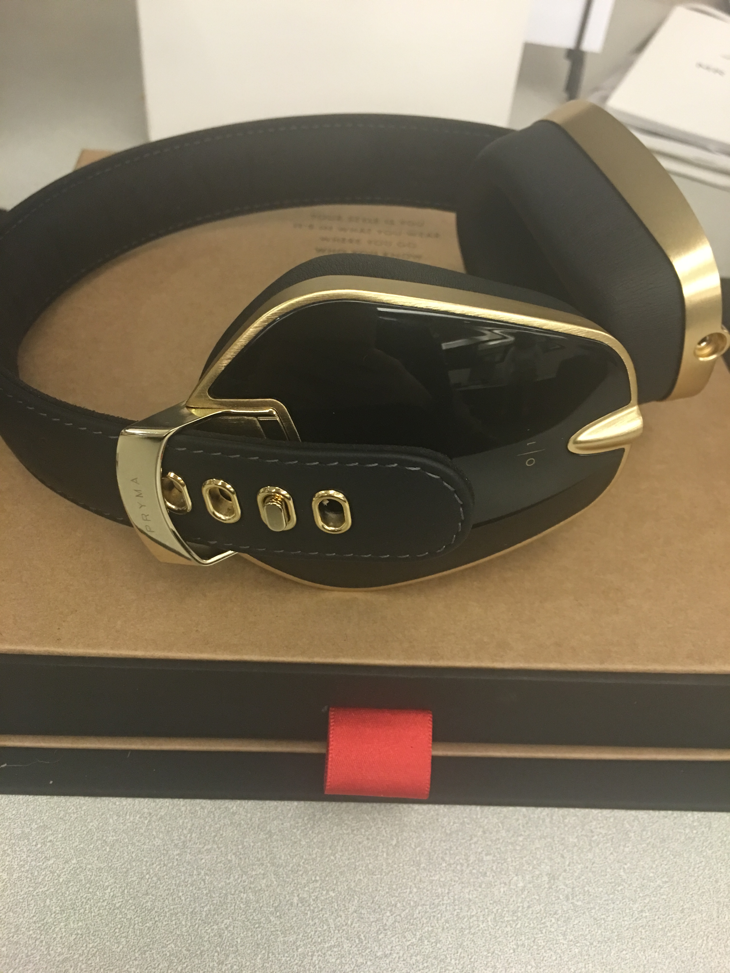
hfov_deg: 48.2
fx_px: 815
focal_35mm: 29
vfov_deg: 61.7
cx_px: 365
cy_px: 486
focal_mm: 4.15
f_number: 2.2
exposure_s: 1/10
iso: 100
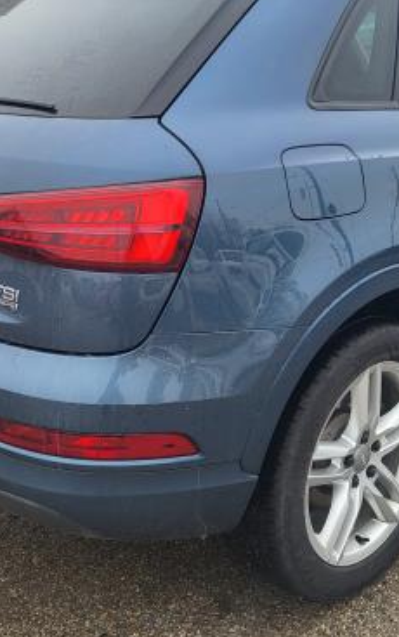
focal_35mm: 48
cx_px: 246
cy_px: 248
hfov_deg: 26.8
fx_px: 833
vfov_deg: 41.6
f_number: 1.8
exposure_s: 1/579
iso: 40
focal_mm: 5.4
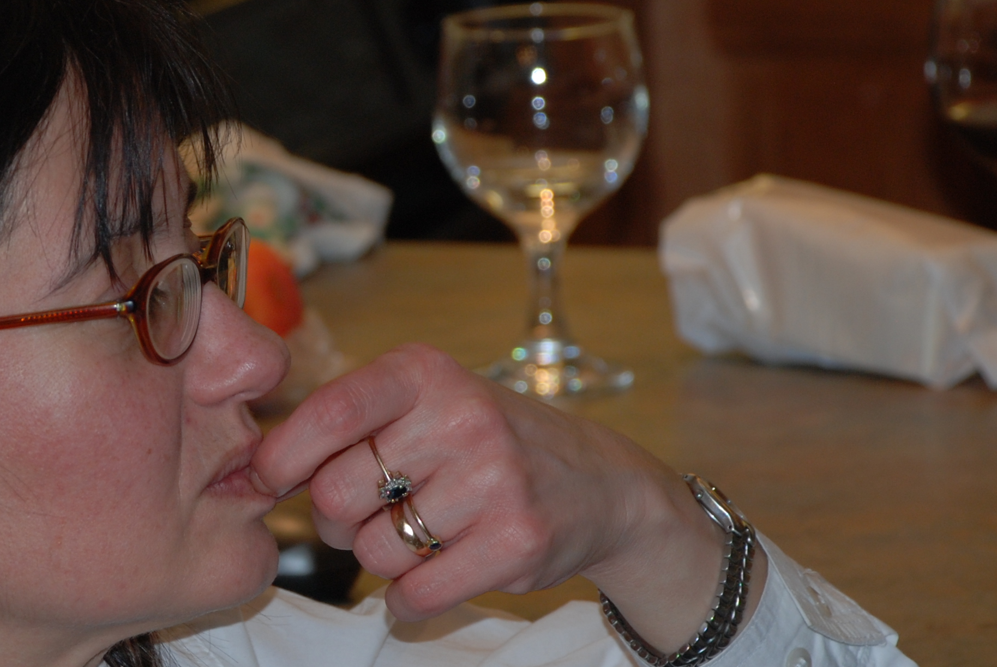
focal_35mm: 270
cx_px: 119
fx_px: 7489
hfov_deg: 7.6
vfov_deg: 5.1
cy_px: 361
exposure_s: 1/60
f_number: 5.6
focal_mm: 85
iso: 200
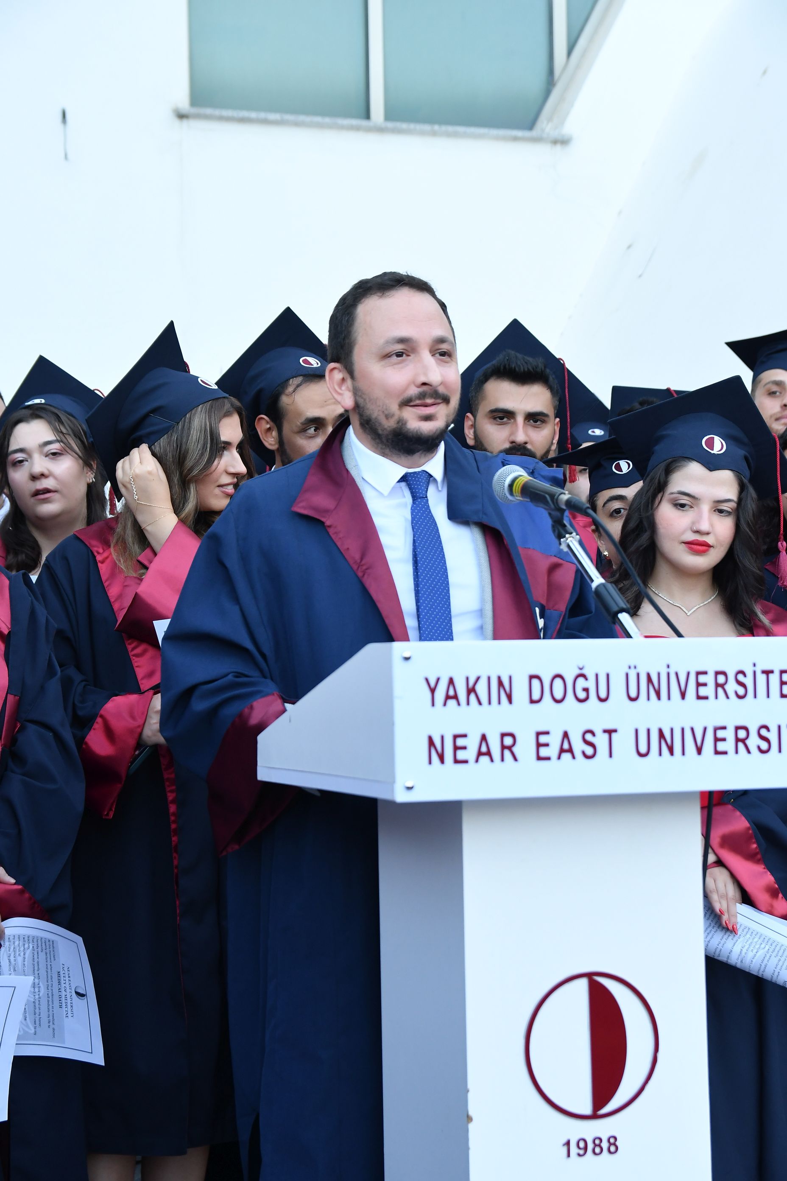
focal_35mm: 69
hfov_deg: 19.7
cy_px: 590
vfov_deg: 29.2
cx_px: 394
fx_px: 2262
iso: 800
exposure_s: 1/320
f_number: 4
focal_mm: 46
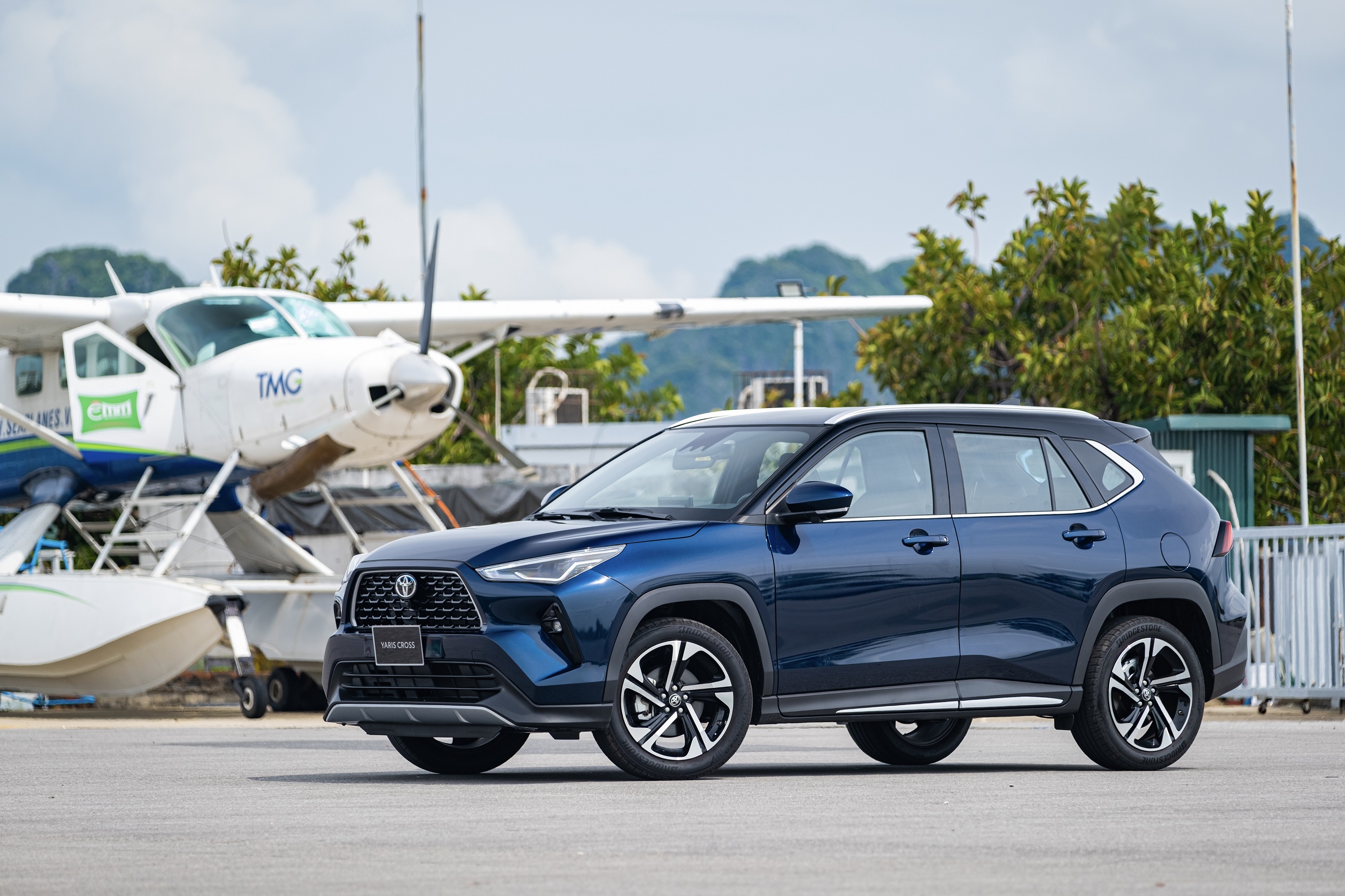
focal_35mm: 186
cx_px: 672
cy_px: 448
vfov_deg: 7.4
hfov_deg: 11.1
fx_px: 6949
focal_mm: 124.3
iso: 125
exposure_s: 1/500
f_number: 2.8
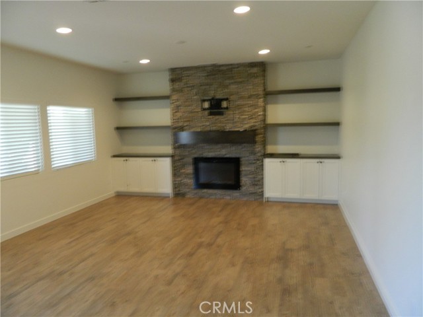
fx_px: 305
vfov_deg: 54.9
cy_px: 158
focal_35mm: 25
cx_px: 212
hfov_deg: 69.4
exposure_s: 1/30
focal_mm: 4.5
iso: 160
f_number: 3.1
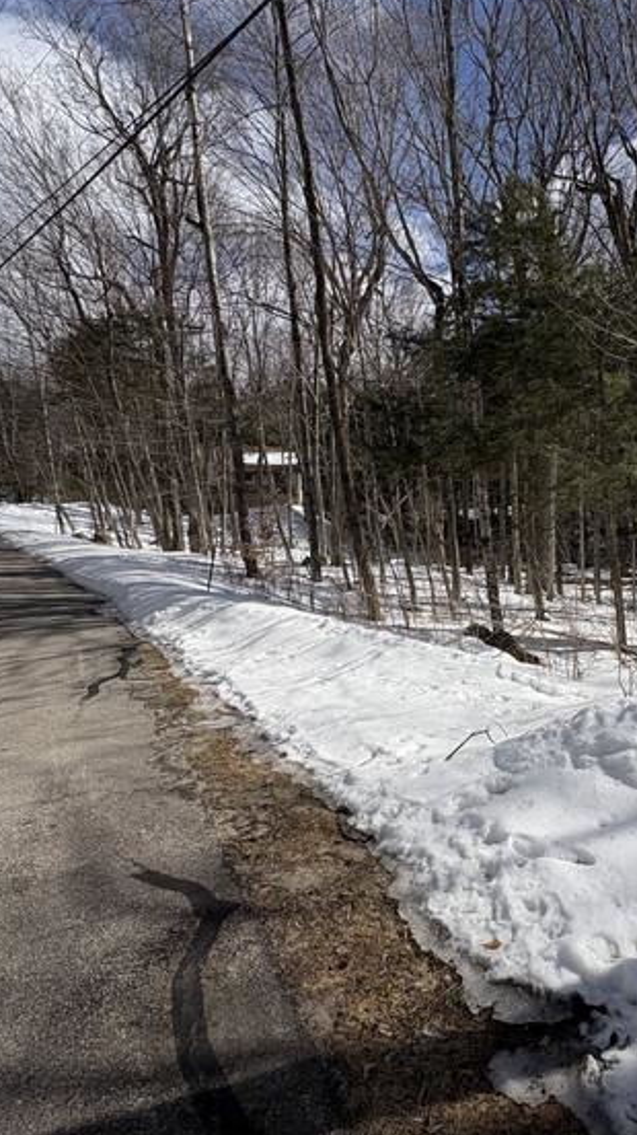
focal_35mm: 21
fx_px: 631
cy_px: 572
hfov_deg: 49.4
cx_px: 536
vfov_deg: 83.9
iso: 50
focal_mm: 2.22
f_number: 2.2
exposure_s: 1/5000
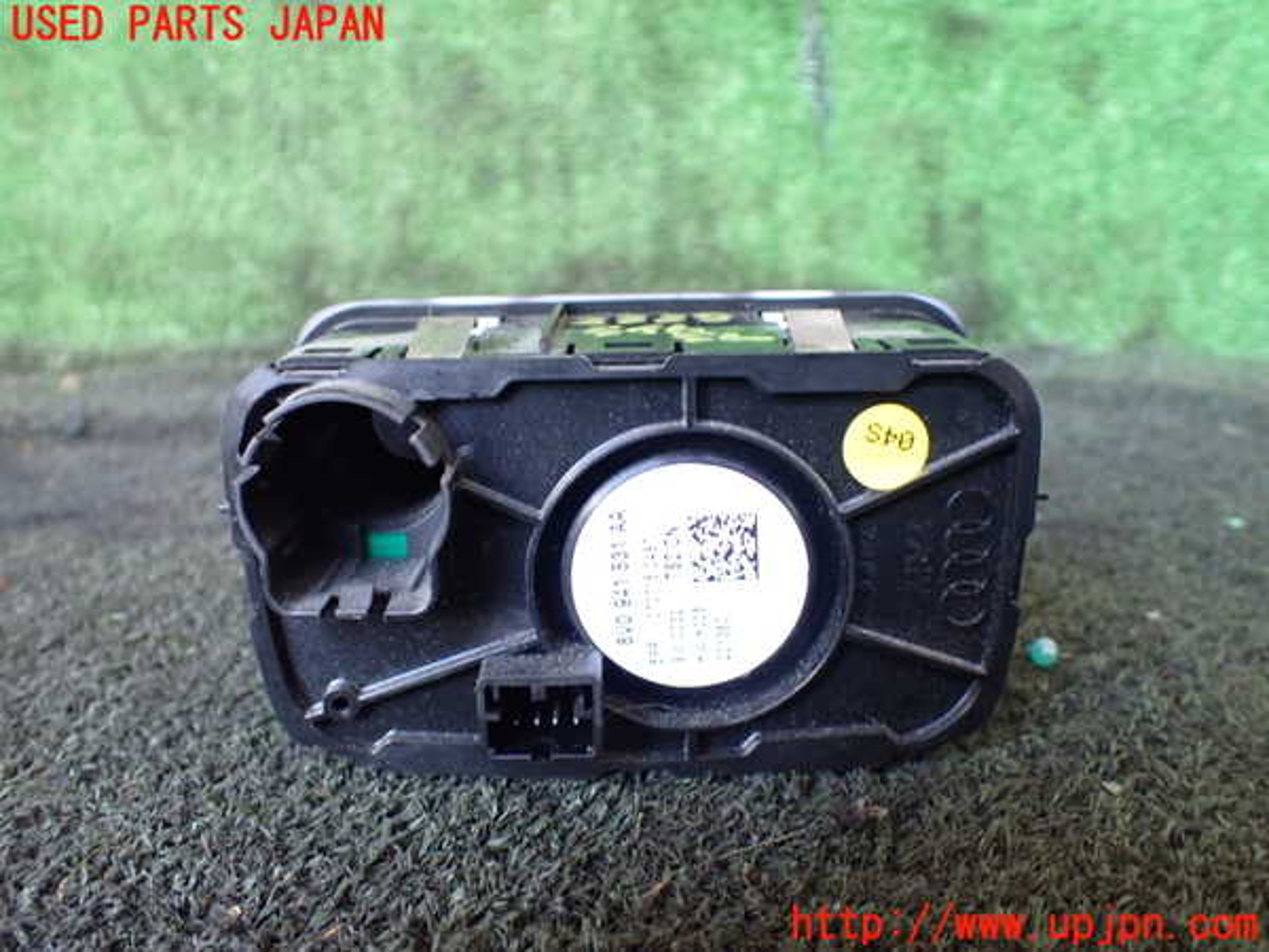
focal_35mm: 30
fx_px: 1100
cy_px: 476
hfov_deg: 60.0
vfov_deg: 46.8
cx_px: 634
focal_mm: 5.4
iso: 800
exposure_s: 1/60
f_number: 2.3
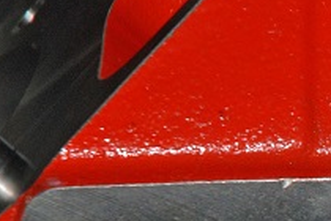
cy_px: 511
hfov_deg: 3.4
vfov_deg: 2.3
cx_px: 700
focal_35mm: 601
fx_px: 5525
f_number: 4.5
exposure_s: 1/60
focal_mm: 70
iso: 200
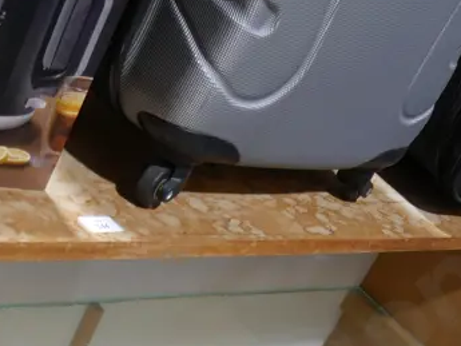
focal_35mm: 83
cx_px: 238
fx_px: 1106
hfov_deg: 23.5
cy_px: 451
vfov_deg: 16.8
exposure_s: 1/60
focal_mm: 14
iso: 250
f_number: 3.5
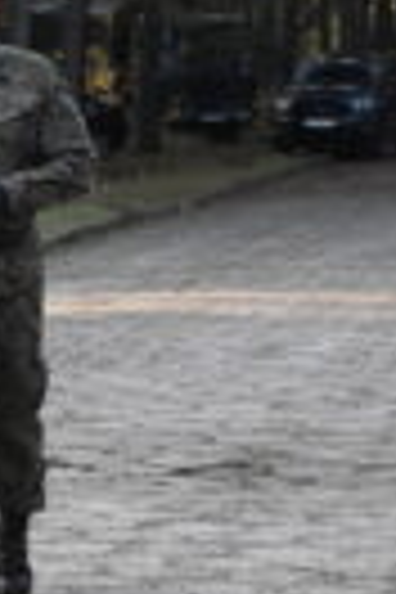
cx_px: -198
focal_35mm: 262
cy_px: 418
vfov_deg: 7.9
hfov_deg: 5.2
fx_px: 4316
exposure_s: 1/640
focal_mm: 55
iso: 6400
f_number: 13
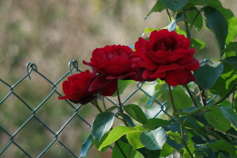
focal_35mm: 444
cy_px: 27
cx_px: 320
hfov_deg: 4.6
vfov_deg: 3.1
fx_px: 2923
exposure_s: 1/250
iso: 100
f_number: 5
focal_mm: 89
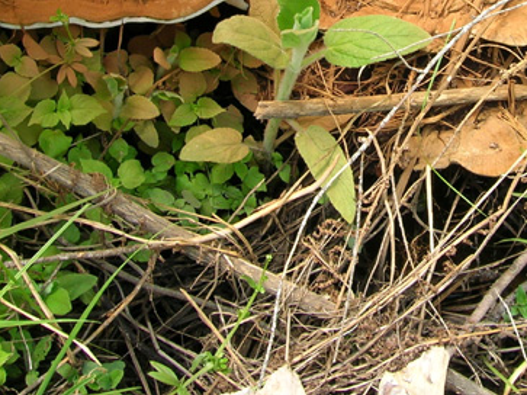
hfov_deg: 25.6
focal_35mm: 75
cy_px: -17
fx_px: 1141
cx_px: 417
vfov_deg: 19.0
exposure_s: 1/43.2
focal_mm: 5.7
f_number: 4.9
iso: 50
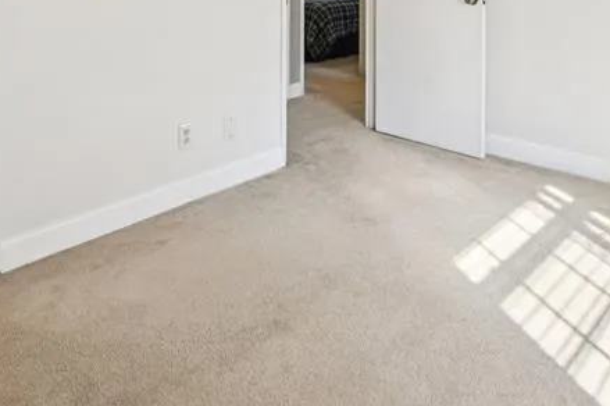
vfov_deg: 33.3
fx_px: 593
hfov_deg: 53.7
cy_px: -33
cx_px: 390
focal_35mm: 35
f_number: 8
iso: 400
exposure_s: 1/80
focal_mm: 15
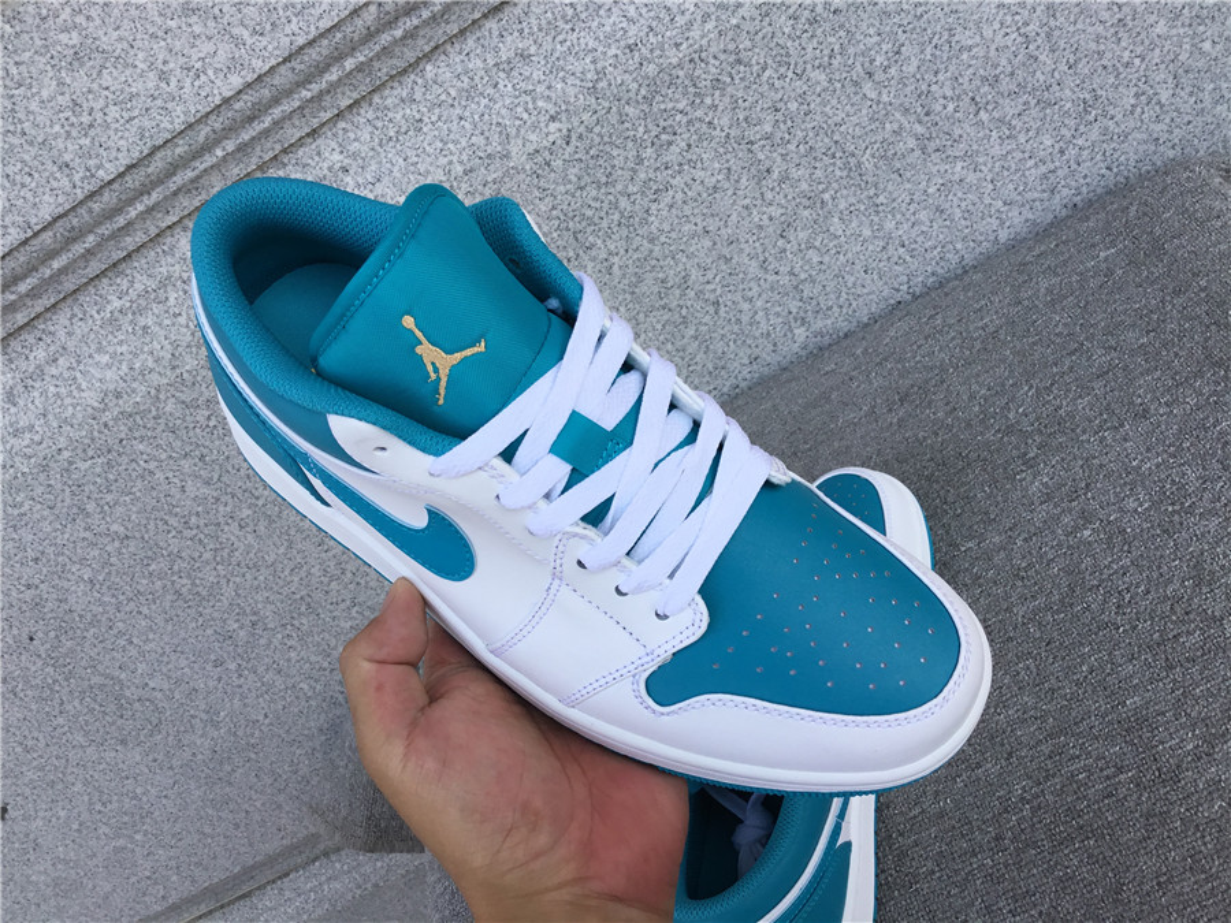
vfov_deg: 45.4
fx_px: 1102
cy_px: 462
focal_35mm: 31
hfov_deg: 58.4
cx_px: 616
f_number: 2.4
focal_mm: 3.3
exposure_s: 1/409
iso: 25
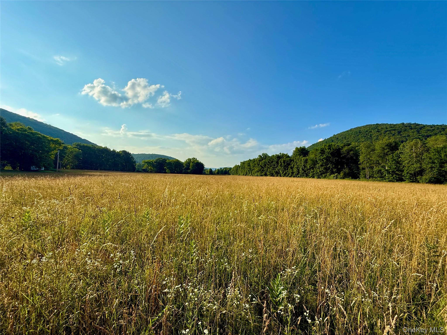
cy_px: 168
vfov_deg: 85.7
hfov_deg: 102.1
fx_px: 181
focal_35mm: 14
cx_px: 224
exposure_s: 1/1211
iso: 64
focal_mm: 2.22
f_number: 2.2
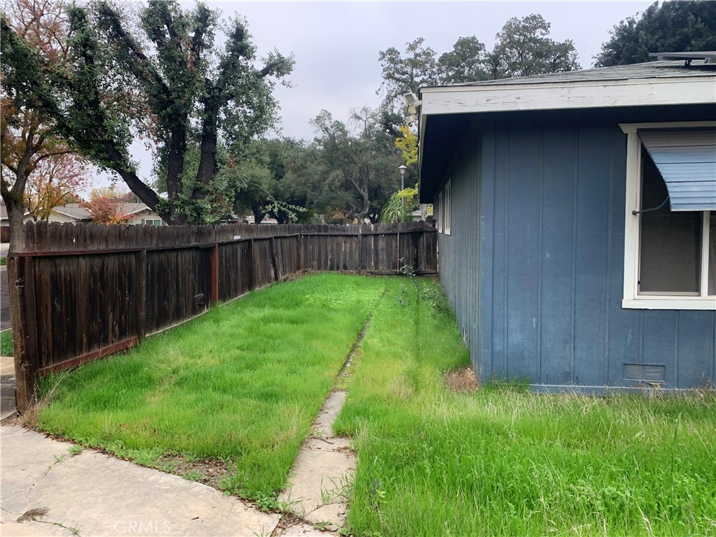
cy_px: 268
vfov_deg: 53.1
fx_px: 538
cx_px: 358
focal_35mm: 26
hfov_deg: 67.3
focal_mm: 4.25
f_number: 1.8
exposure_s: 1/122
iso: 25
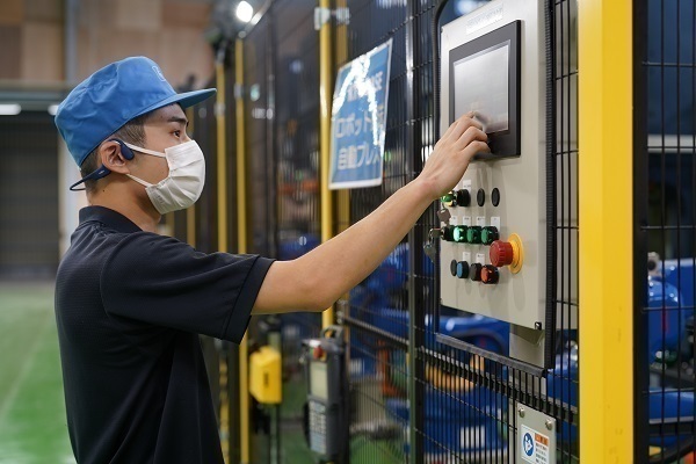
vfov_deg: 27.0
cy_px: 232
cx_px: 348
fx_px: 967
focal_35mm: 50
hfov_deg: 39.6
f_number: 2.8
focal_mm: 50
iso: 320
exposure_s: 1/50
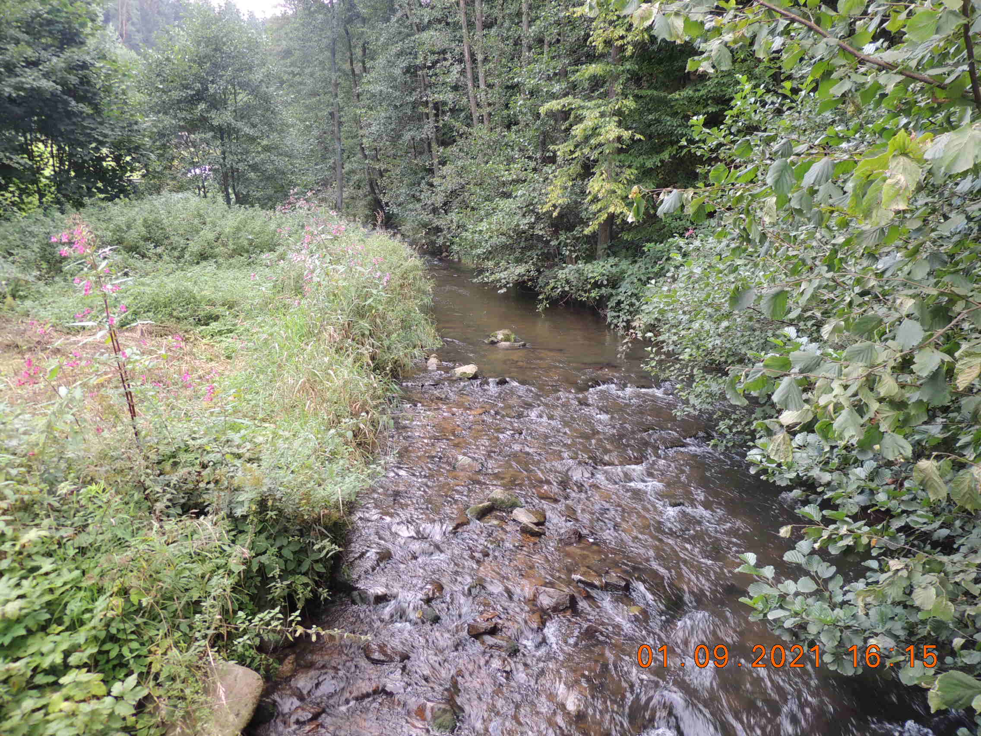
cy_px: 368
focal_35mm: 24
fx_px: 680
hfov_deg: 71.6
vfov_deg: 56.8
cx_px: 490
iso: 100
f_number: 3
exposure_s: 1/40
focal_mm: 4.3
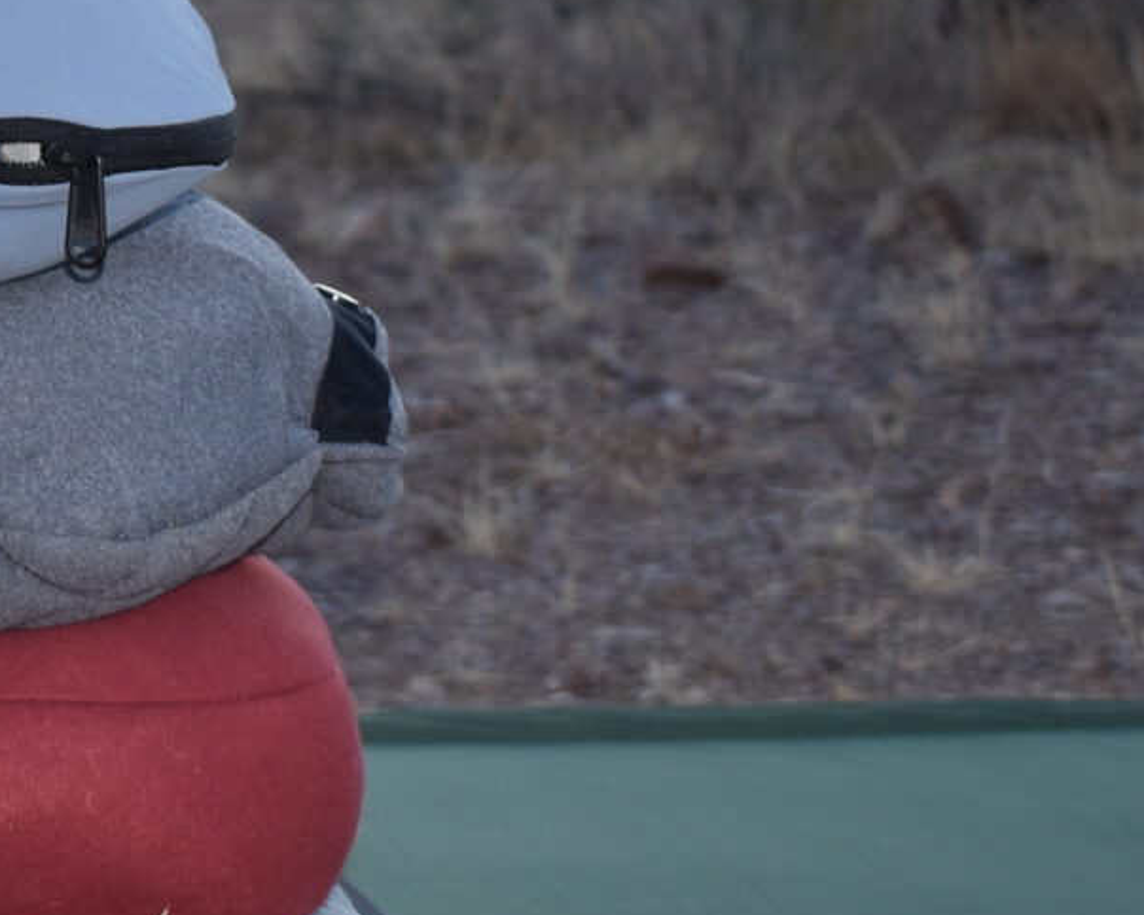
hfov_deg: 10.6
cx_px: -839
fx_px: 5856
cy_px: 60
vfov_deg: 8.9
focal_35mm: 173
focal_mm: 29
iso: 100
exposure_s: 1/125
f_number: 4.5
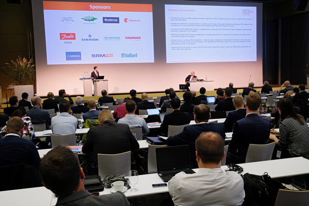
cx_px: 154
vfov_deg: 38.9
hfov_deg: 55.8
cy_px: 103
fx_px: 292
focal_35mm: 34
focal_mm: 22.9
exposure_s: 1/125
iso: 1250
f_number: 4
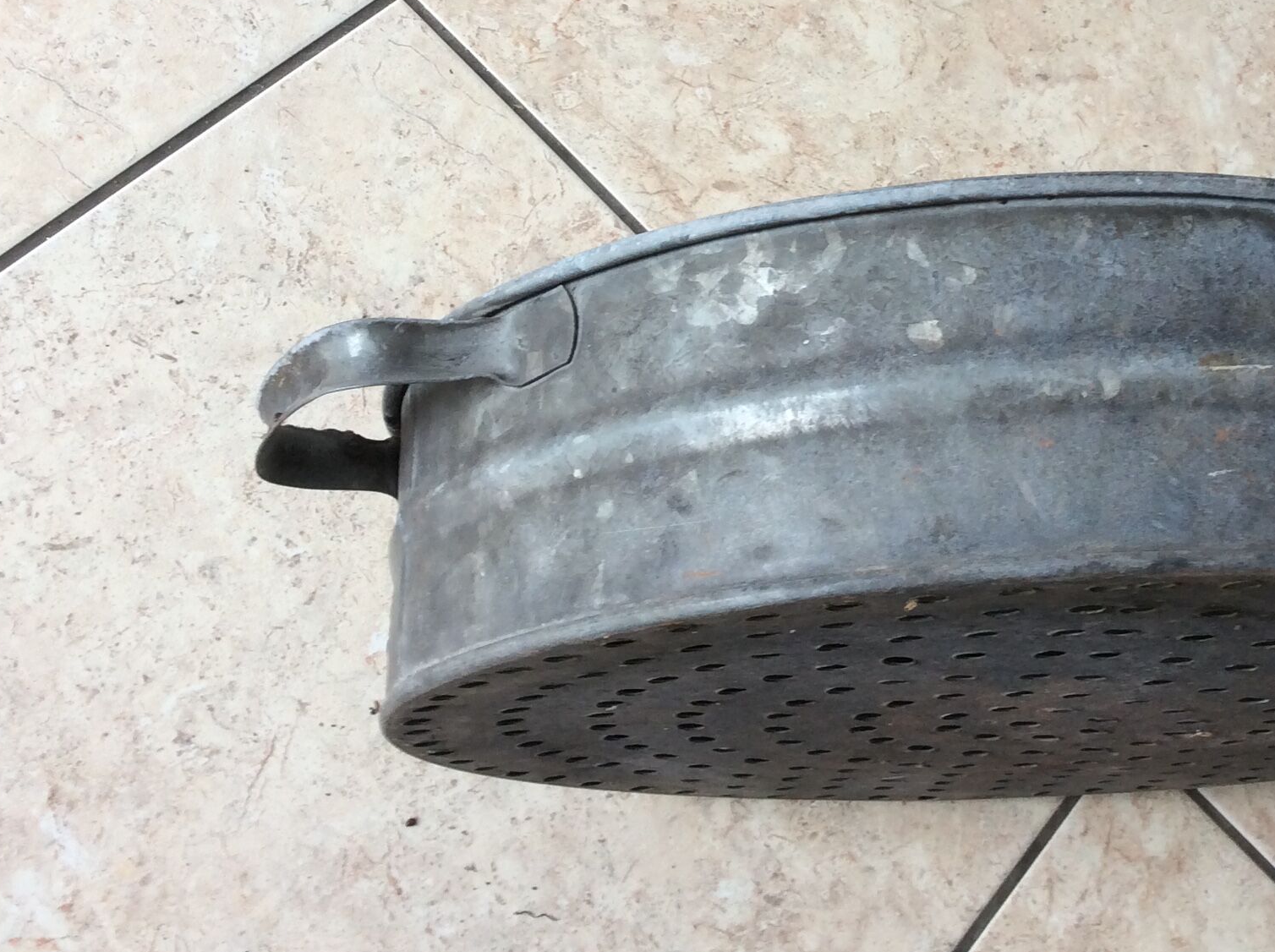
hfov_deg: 34.5
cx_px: 895
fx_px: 2023
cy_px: 200
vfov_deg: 26.0
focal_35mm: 55
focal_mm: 3.3
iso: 40
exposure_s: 1/25
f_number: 2.4
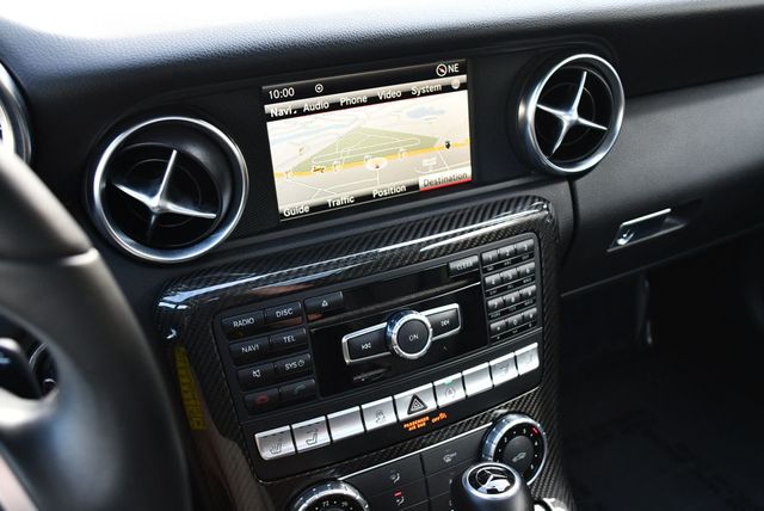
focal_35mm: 36
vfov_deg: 36.9
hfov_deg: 53.1
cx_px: 382
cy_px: 256
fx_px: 765
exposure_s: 1/250
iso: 800
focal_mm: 18
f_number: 3.5
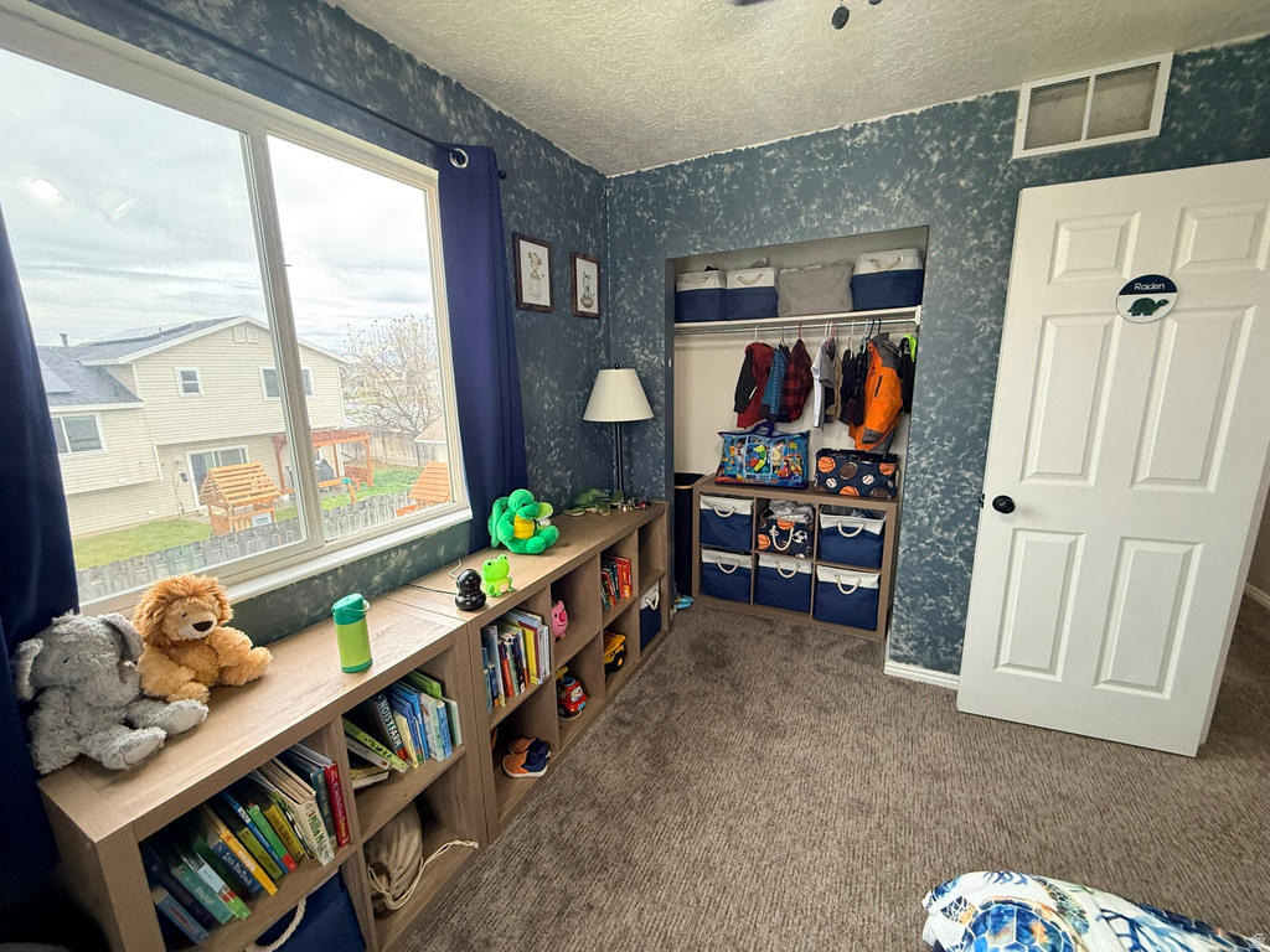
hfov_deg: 102.1
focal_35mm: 14
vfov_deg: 85.7
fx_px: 514
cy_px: 476
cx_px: 635
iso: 320
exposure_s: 1/120
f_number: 2.2
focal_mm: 2.22
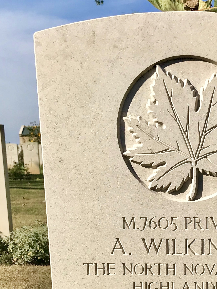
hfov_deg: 22.5
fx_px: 535
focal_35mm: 64
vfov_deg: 28.2
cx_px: 189
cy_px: 299
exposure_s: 1/4000
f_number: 1.8
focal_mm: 3.99
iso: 20
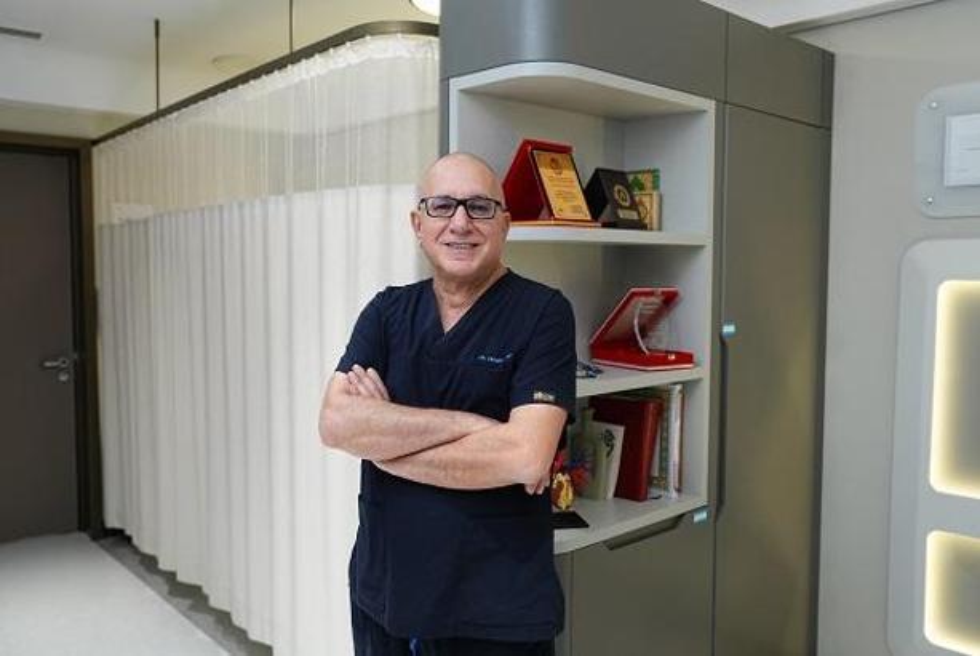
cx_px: 490
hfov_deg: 60.2
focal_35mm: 31
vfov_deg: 42.4
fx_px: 845
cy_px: 328
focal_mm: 31
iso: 640
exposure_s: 1/60
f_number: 3.2
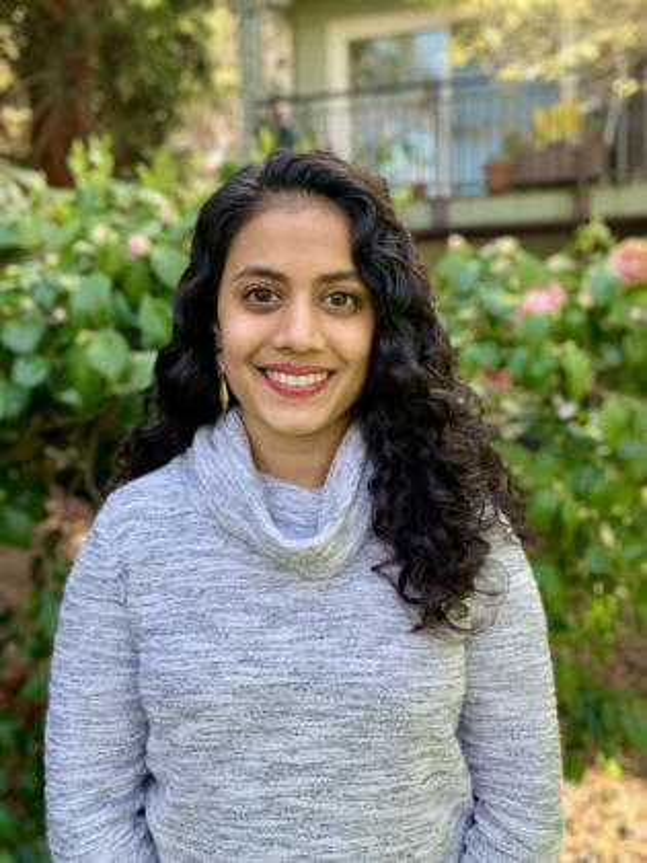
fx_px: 648
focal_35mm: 26
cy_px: 432
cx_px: 324
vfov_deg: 67.3
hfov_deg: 53.1
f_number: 1.8
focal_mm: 4.25
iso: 40
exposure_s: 1/122
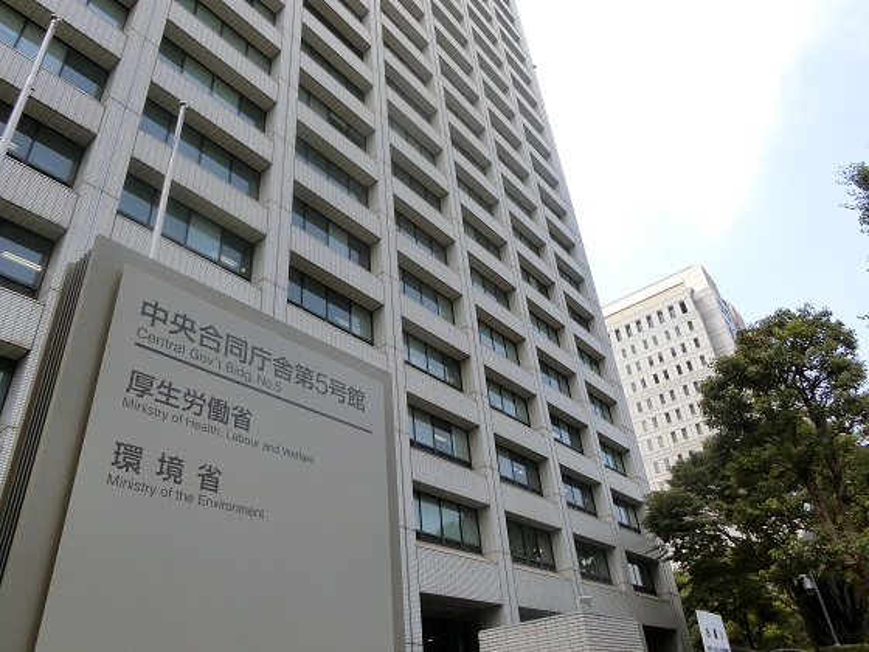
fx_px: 628
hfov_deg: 69.4
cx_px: 434
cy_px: 326
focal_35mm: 25
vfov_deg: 54.9
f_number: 3.5
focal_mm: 4.5
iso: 80
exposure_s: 1/400
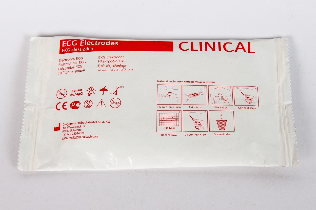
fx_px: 408
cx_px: 158
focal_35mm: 46
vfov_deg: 28.9
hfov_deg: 42.4
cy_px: 105
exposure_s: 1/125
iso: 100
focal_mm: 31
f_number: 8
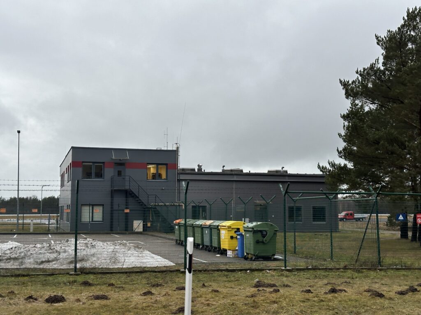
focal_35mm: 48
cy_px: 158
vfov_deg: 30.3
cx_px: 210
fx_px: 584
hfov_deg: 39.7
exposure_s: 1/564
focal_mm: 6.86
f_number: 1.78
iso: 64
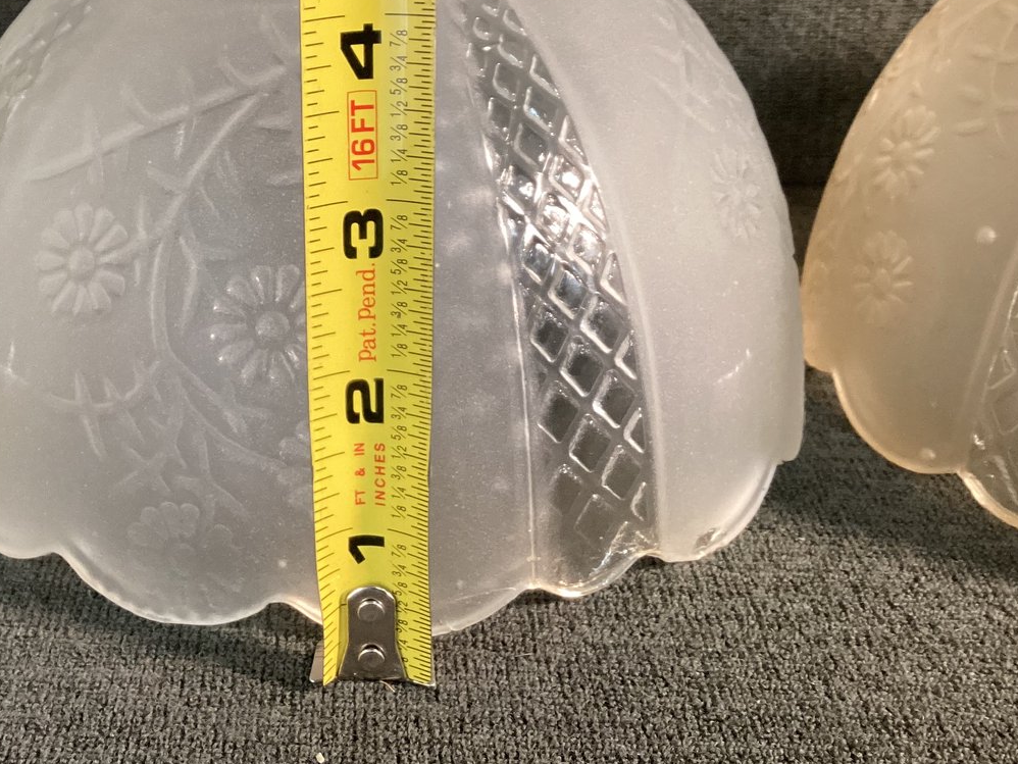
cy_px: 205
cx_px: 284
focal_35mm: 47
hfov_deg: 39.6
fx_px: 1383
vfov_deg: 30.4
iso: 250
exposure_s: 1/50
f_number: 2.4
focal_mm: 3.3
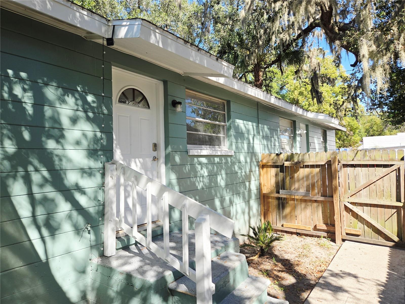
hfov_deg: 73.9
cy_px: 152
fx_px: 269
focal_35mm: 23
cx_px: 202
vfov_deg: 58.9
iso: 25
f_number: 1.8
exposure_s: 1/666
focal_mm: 5.4
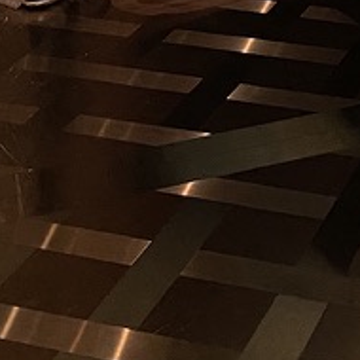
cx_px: 297
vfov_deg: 11.7
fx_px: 1459
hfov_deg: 14.0
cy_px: -483
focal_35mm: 124
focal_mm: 4.25
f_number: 1.8
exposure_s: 1/60
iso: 400
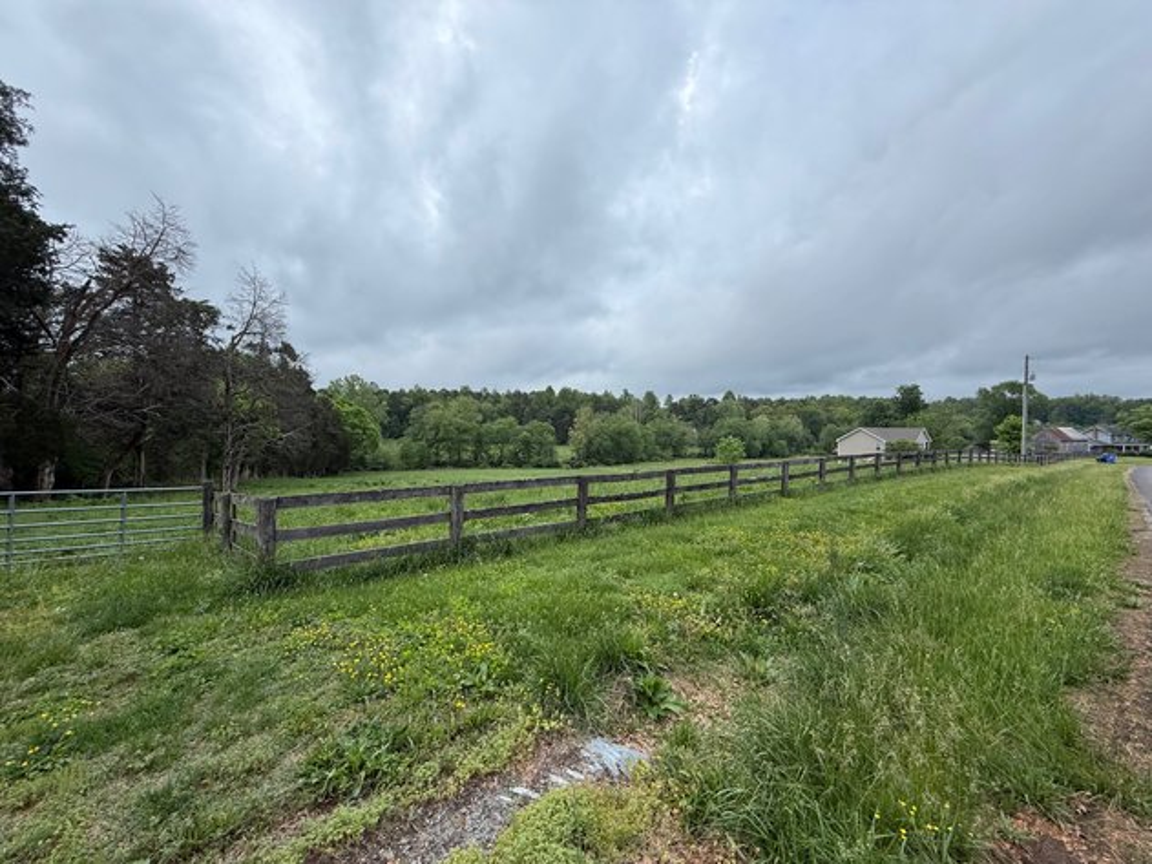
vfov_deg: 85.7
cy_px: 432
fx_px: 466
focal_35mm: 14
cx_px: 576
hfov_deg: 102.1
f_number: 2.2
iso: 50
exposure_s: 1/709
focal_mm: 2.22
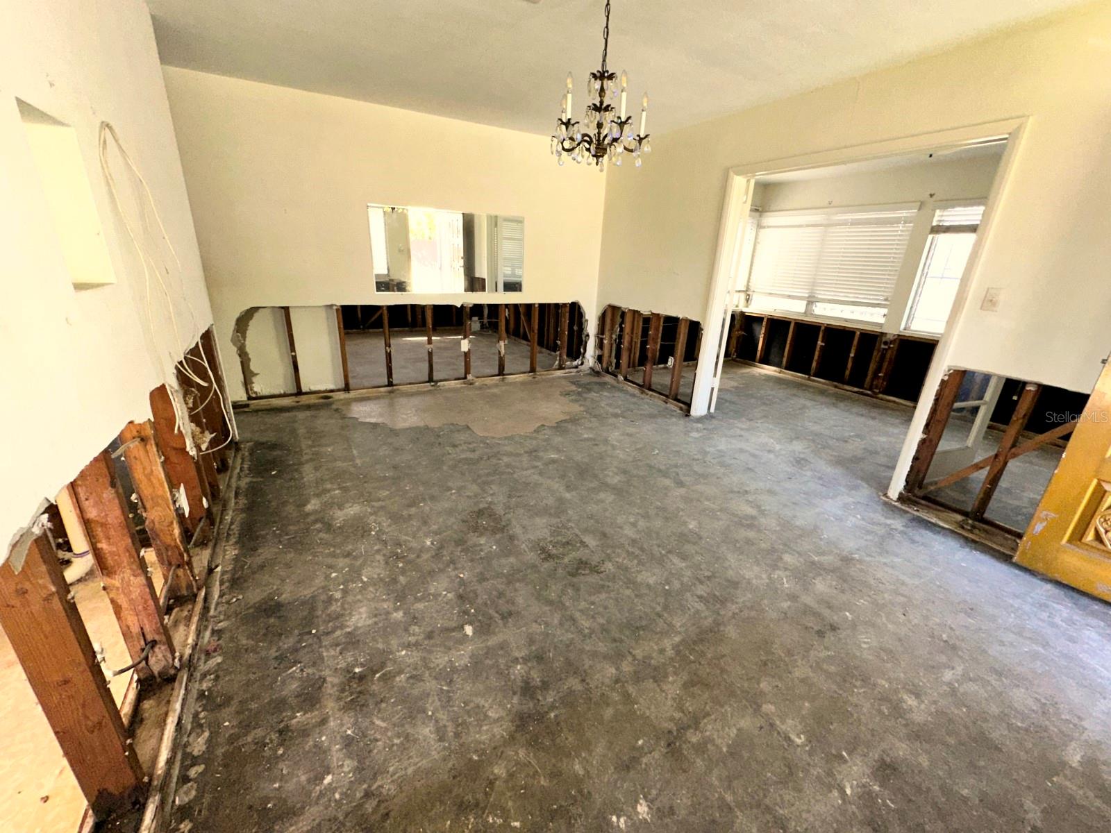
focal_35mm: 14
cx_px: 556
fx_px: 449
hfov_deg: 102.1
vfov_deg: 85.7
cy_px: 416
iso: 50
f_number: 2.2
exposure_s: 1/122
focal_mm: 2.2
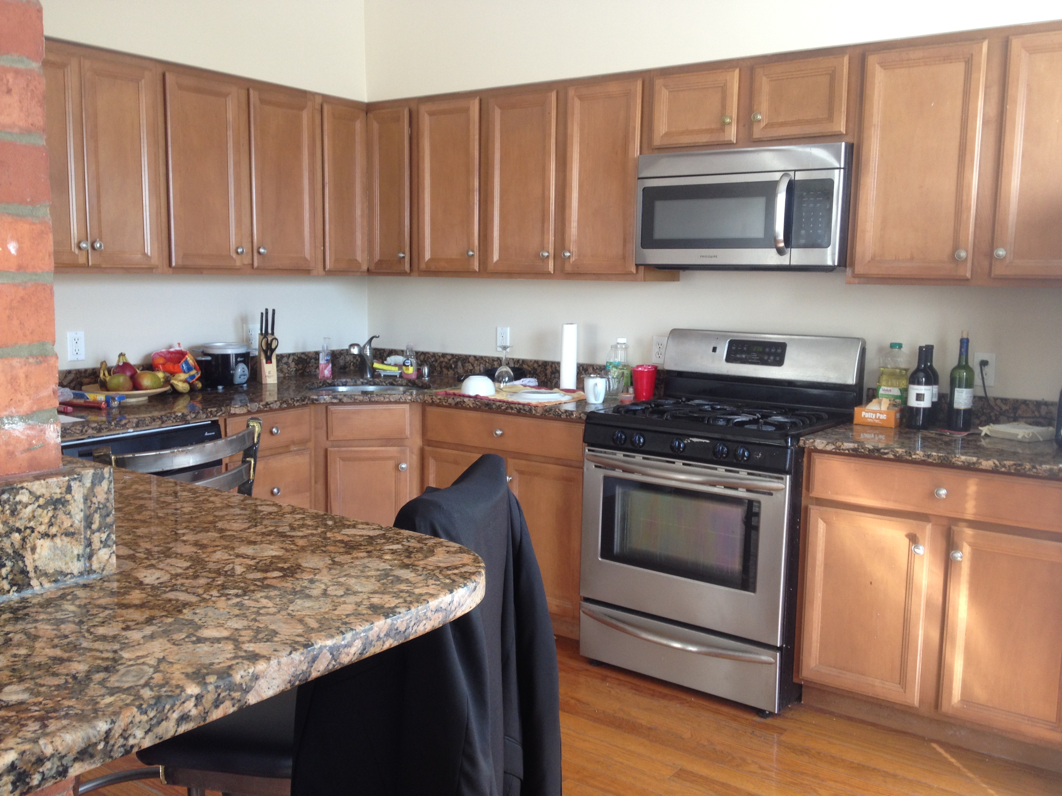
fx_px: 1074
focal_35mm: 35
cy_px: 398
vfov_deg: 40.7
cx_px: 531
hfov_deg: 52.6
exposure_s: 1/20
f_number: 2.4
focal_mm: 4.28
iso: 64
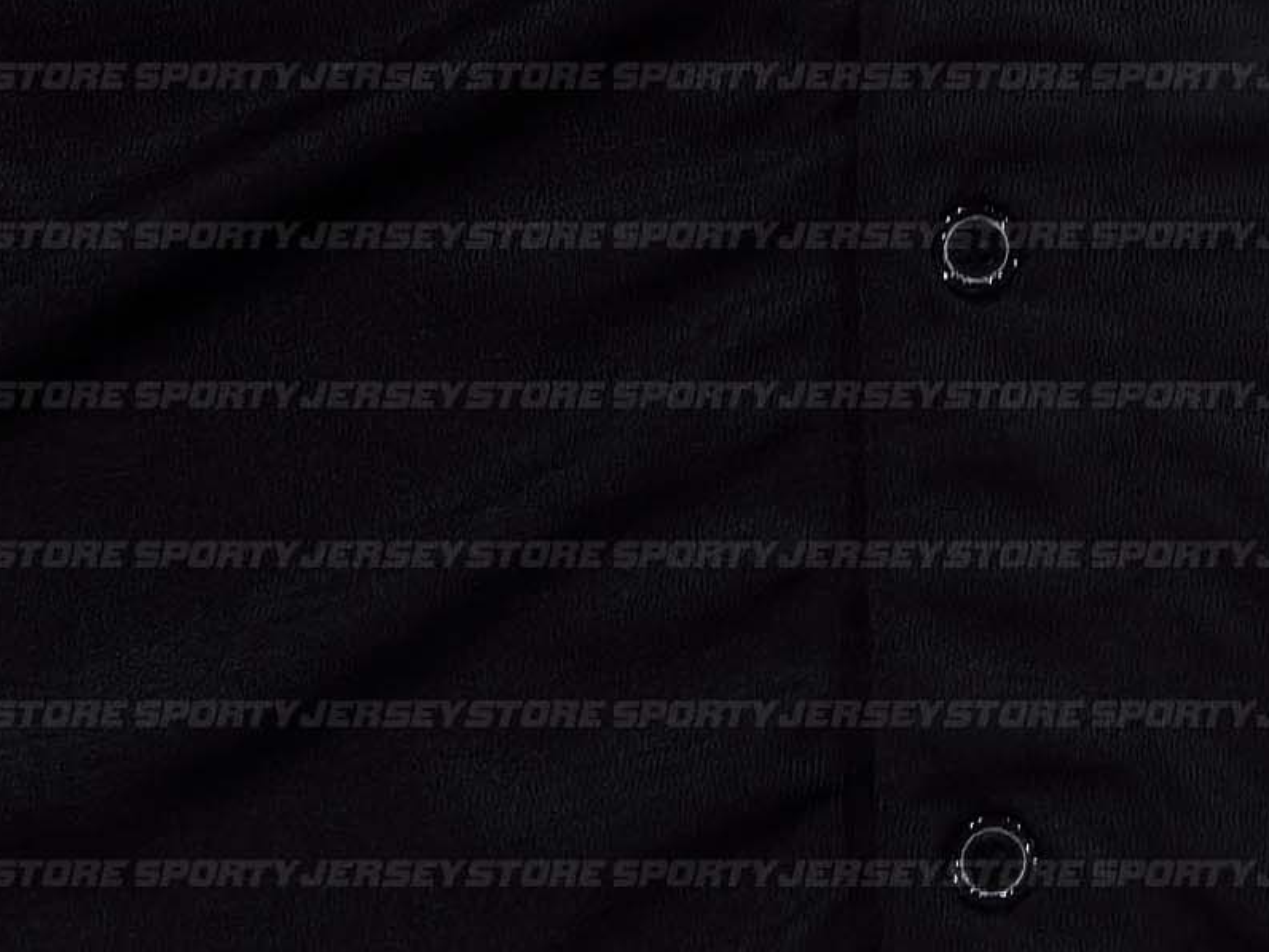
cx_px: 1009
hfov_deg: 14.1
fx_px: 5096
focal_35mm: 139
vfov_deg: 10.4
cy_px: -426
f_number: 2
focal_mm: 5.75
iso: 250
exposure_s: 1/33.3
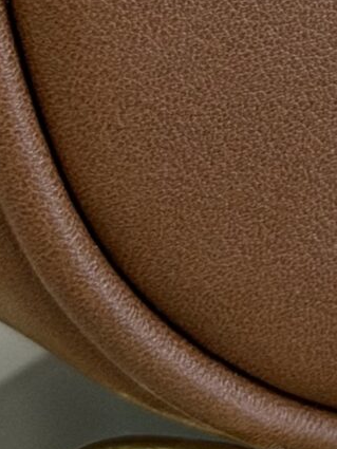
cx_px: 776
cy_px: -351
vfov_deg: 6.7
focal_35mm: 289
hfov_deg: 5.0
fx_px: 3749
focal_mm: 6.76
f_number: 1.78
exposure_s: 1/40
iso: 250
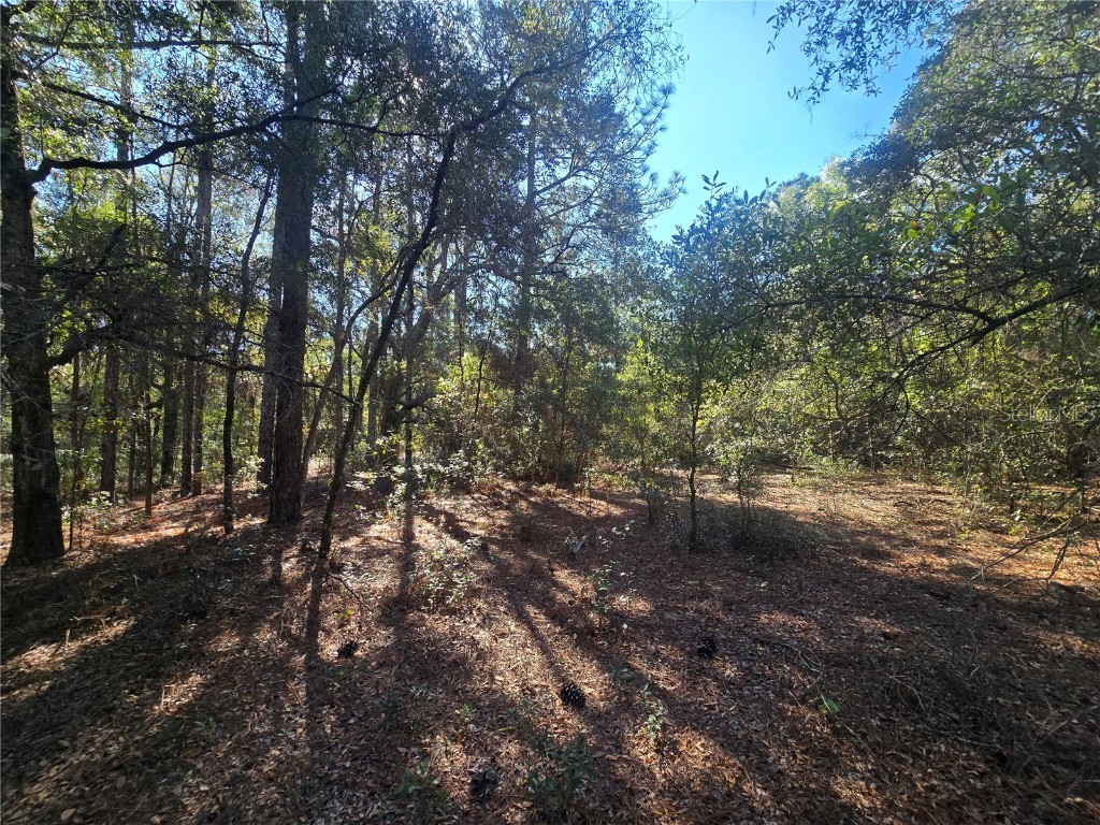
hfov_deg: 106.2
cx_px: 550
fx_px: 413
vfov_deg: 89.9
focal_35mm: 13
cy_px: 412
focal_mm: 2.2
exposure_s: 1/450
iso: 50
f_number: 2.2
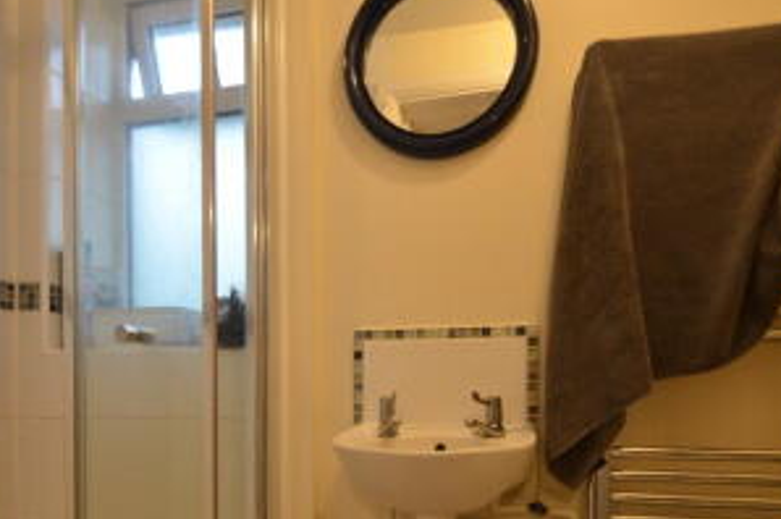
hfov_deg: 73.8
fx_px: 520
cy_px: 394
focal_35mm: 24
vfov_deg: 50.6
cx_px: 390
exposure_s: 1/50
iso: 800
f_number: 3.5
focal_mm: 10
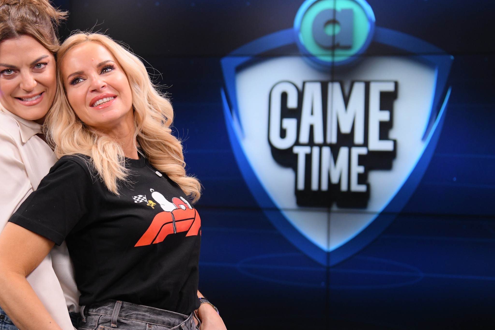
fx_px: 1251
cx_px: 169
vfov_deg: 15.0
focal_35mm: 91
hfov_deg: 22.3
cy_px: 196
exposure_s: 1/400
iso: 1600
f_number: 4
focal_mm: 62
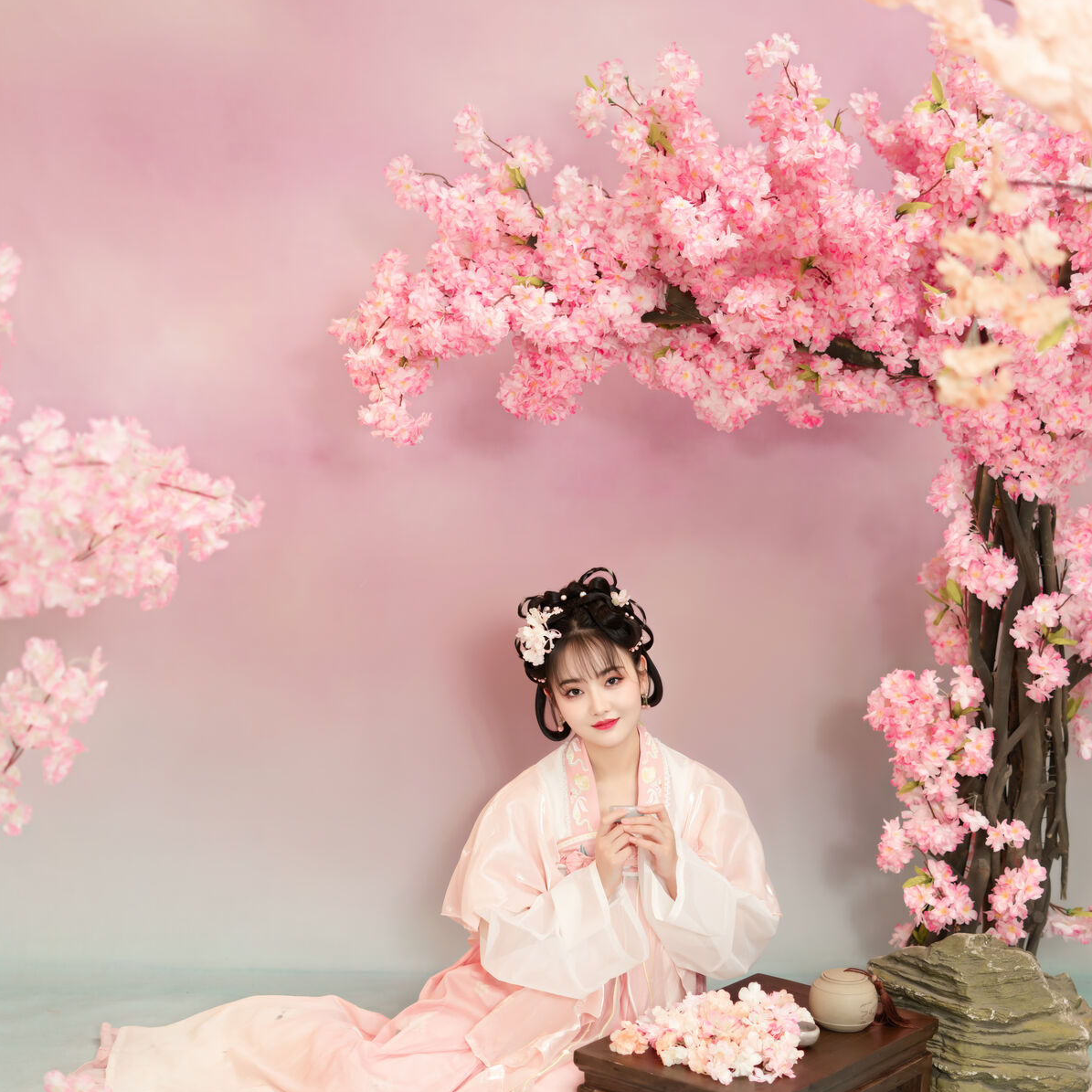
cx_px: 545
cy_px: 585
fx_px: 2284
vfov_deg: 26.9
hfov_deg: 26.9
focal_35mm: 64
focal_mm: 50
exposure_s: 1/100
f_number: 2.2
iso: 100
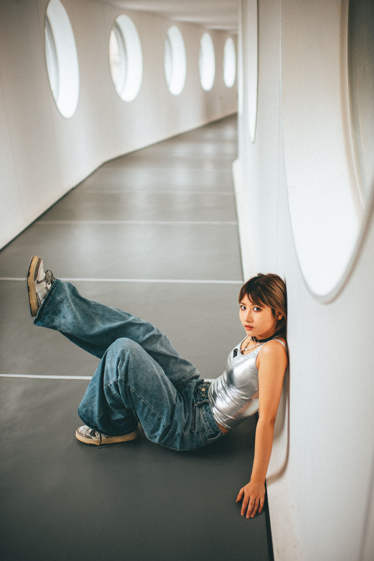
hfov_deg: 37.9
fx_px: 545
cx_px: 187
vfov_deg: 54.4
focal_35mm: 35
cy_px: 280
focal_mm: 35
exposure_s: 1/250
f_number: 1.4
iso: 100
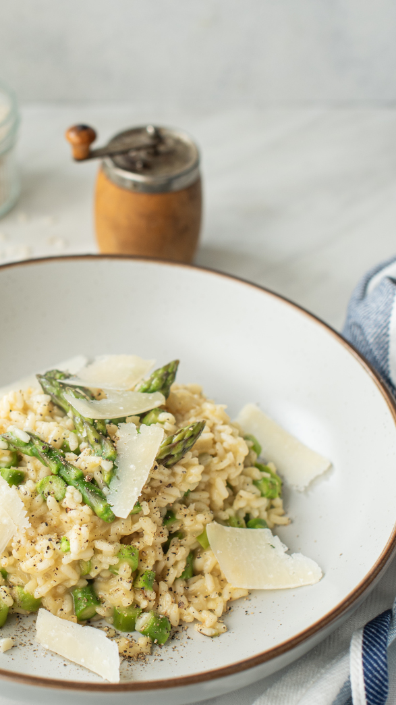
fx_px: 1438
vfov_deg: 27.5
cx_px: 78
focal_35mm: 77
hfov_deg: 15.6
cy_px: 371
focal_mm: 50
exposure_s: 1/100
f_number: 4
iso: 320
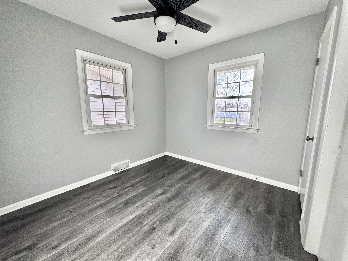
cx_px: 174
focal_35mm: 14
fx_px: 141
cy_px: 130
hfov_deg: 102.1
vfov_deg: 85.7
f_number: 2.2
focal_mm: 2.22
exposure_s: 1/120
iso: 125
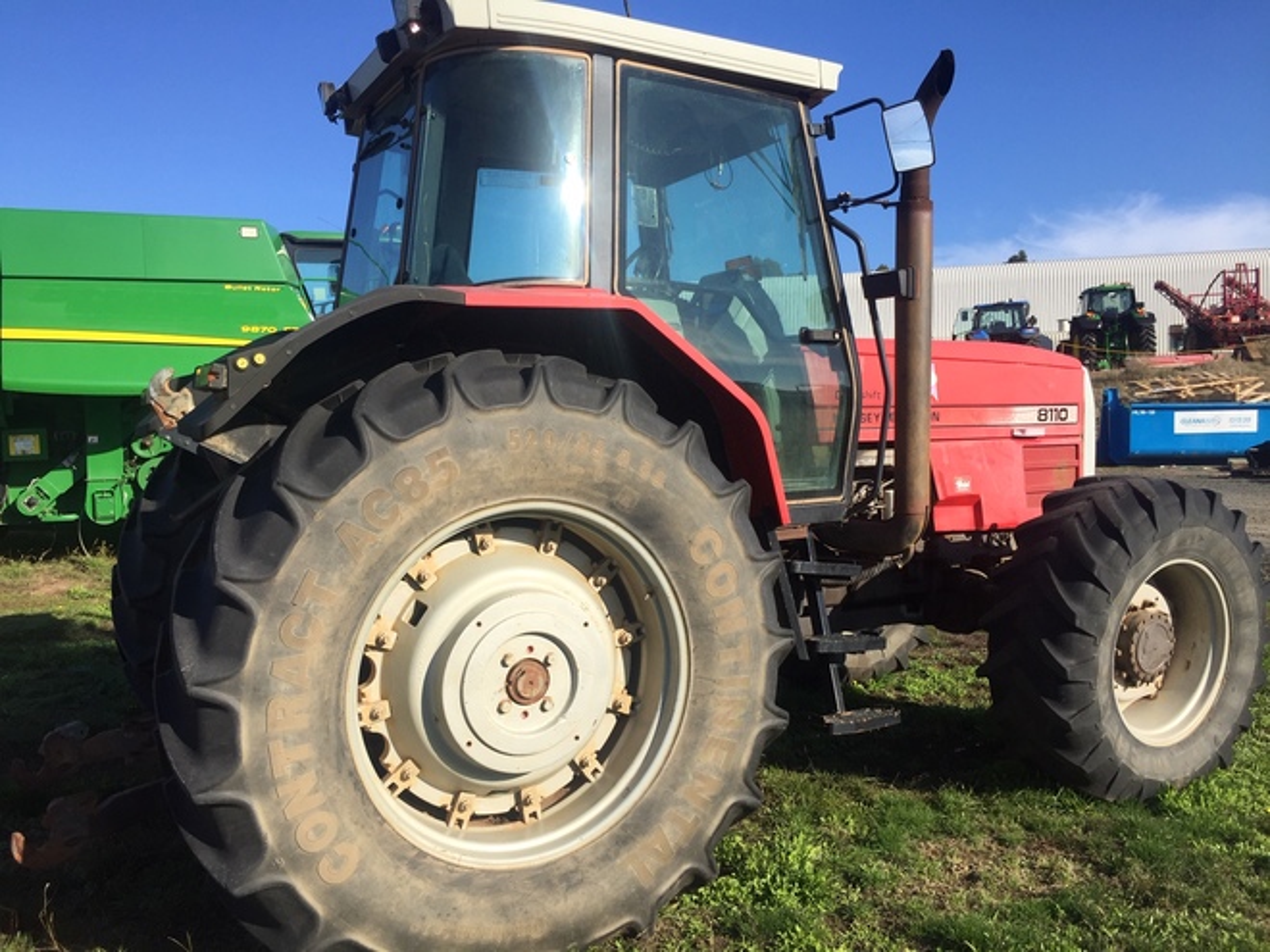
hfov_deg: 61.7
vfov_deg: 48.2
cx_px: 635
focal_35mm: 29
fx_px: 1064
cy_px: 476
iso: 32
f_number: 2.2
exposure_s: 1/1647
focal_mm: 4.15
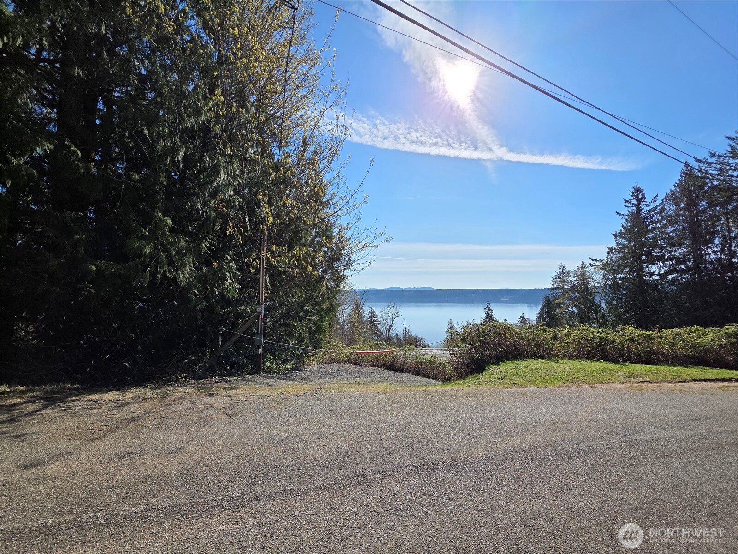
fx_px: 277
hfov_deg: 106.2
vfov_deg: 89.9
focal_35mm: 13
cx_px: 369
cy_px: 277
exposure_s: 1/3177
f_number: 1.9
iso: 40
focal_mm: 2.2
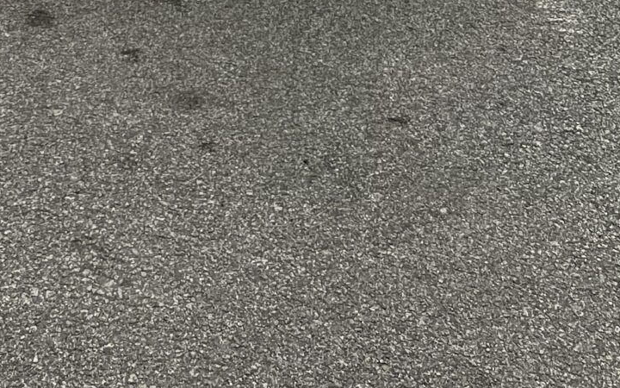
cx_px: 108
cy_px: -656
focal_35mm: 98
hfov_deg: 20.9
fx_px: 1656
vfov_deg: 10.6
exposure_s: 1/294
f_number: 1.5
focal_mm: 5.7
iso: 50
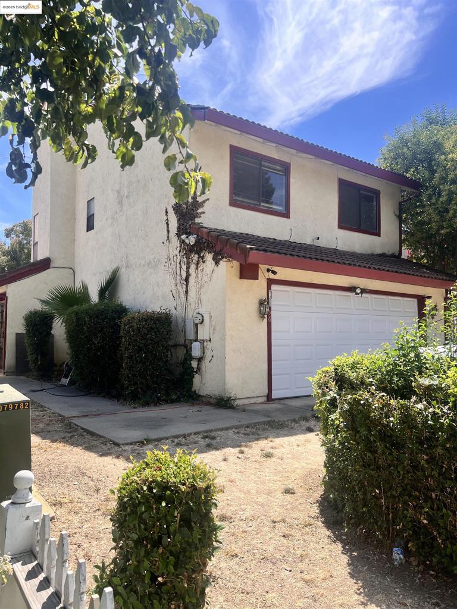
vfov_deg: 67.3
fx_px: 458
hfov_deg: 53.1
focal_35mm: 26
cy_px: 304
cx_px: 228
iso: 50
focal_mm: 5.7
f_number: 1.5
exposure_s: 1/2695
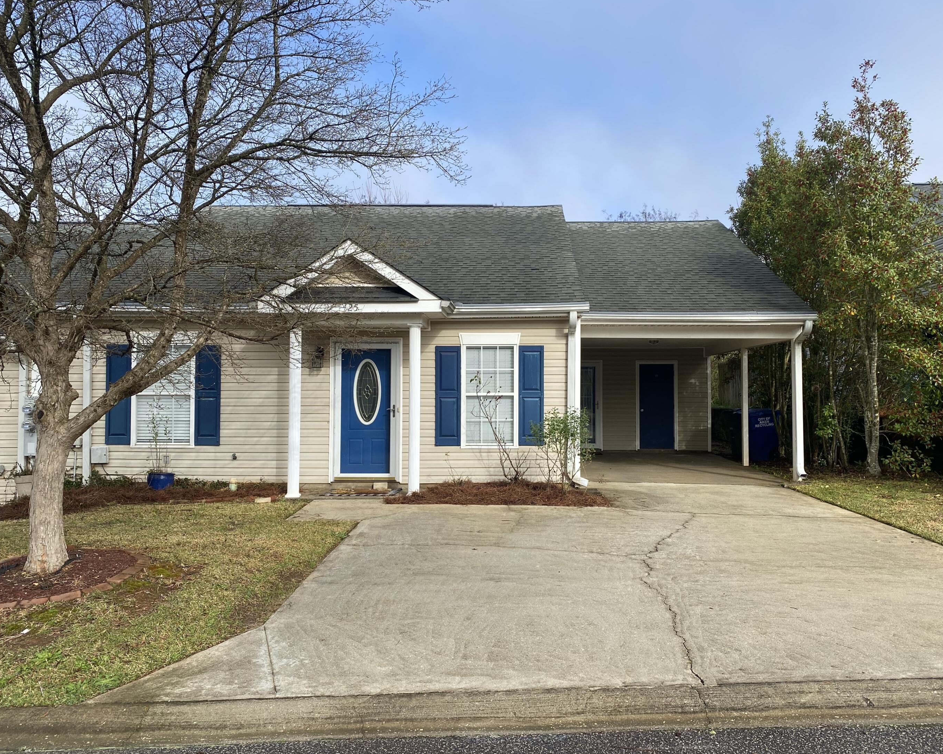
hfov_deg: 62.2
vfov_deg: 51.5
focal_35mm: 28
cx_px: 502
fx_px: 781
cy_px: 382
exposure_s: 1/2141
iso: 32
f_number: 1.8
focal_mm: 4.25
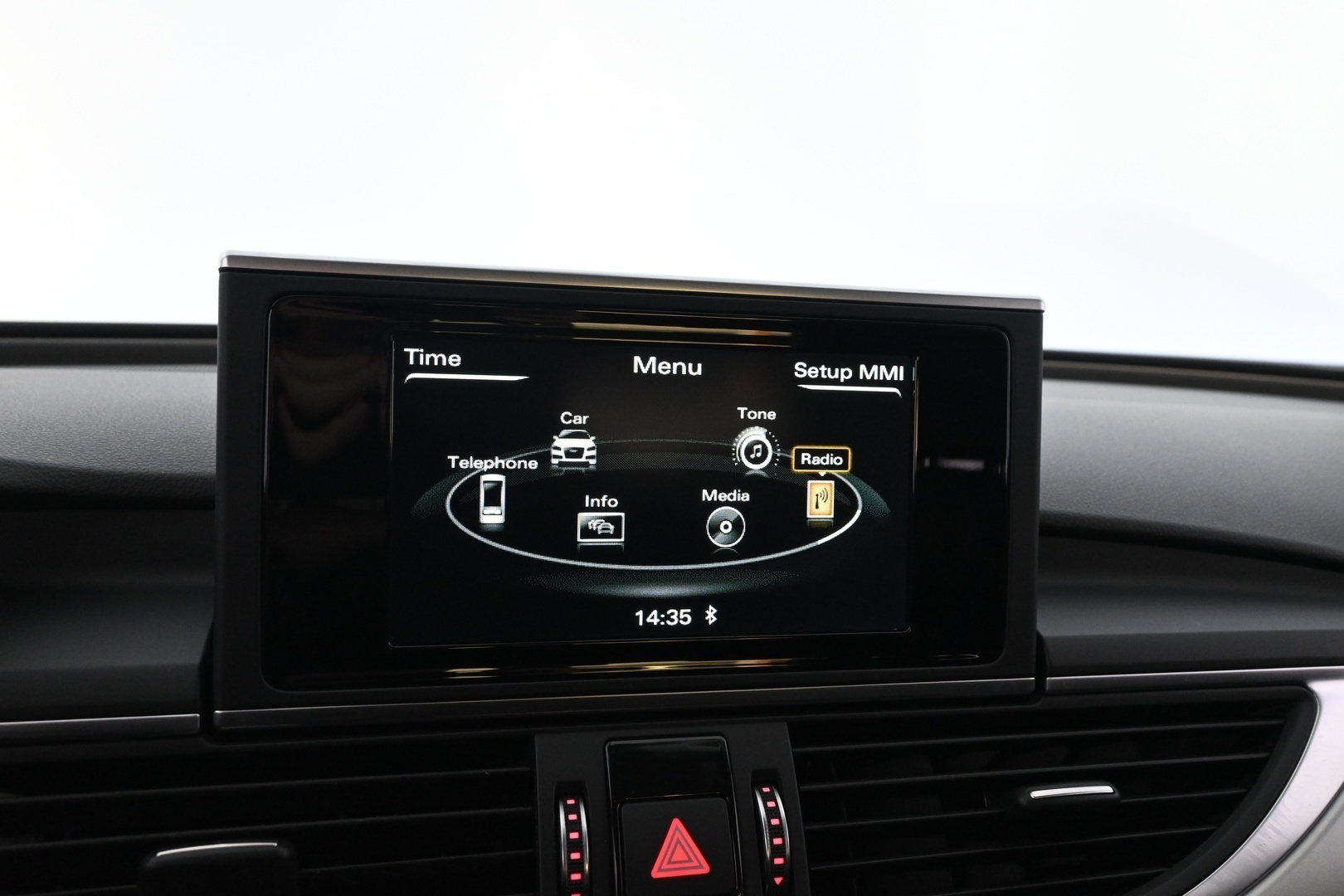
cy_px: 448
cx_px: 672
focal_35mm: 28
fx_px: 1036
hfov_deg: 65.9
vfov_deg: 46.8
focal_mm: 18.5
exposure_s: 1/30
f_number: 5.6
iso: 2800
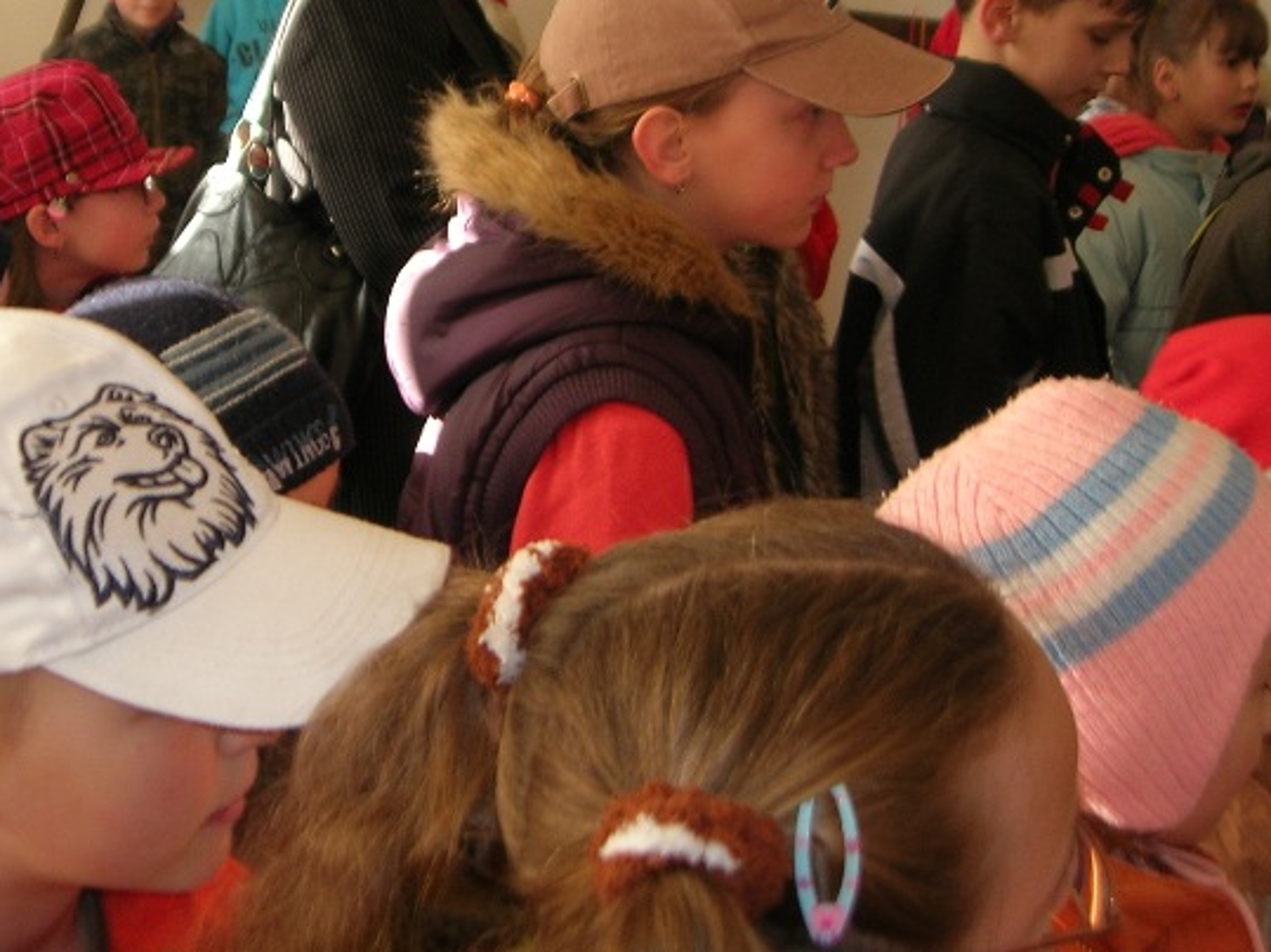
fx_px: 2349
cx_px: 442
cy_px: 181
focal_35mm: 64
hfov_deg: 30.1
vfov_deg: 22.6
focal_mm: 7.8
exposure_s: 1/30
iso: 64
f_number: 2.8
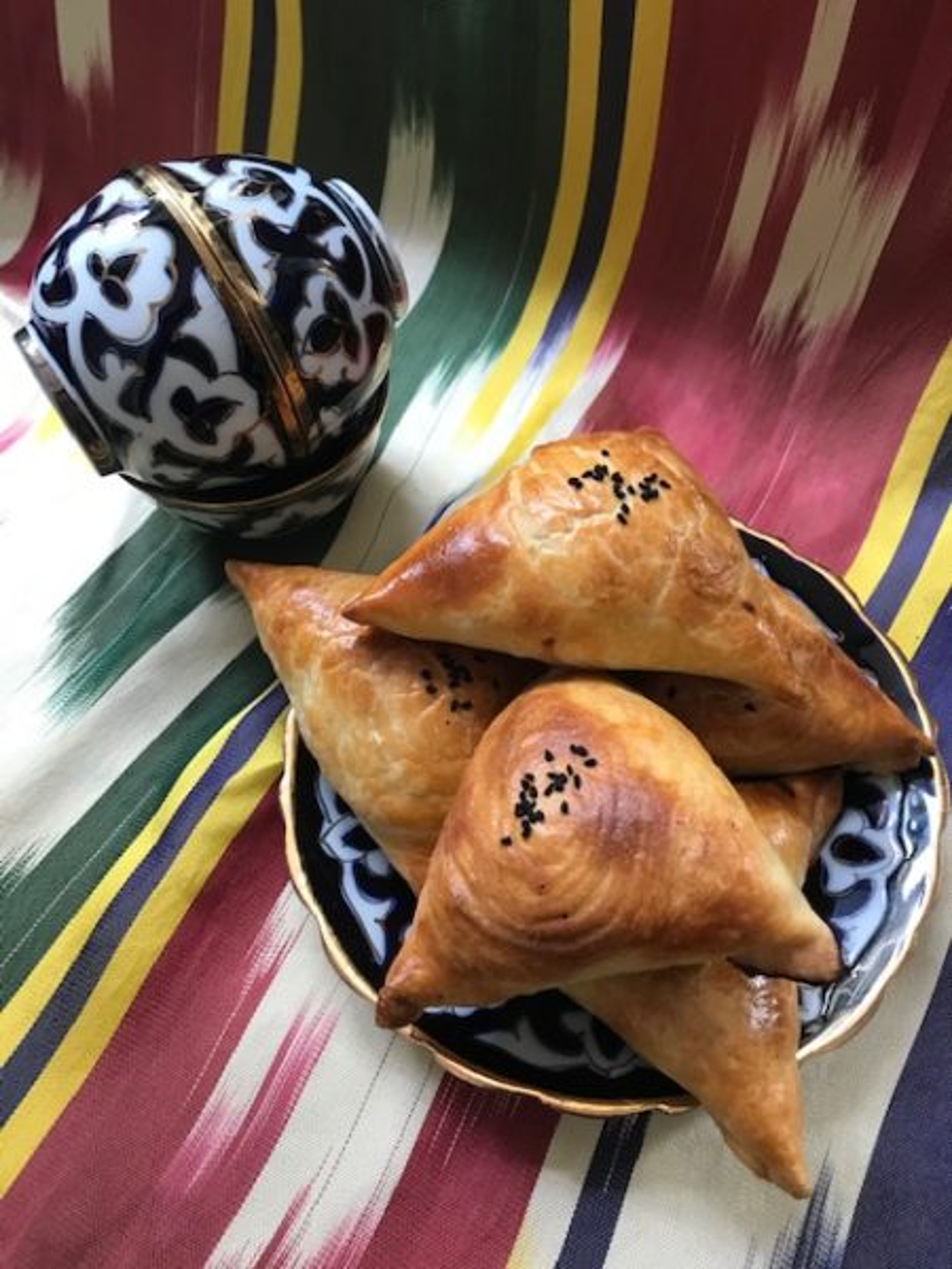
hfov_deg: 49.7
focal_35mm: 28
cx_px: 476
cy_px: 634
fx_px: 1027
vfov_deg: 63.4
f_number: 1.8
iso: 40
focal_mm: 3.99
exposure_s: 1/20
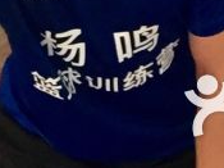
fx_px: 802
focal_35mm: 124
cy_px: -165
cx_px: 58
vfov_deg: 10.9
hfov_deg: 15.8
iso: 200
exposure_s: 1/30
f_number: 2.2
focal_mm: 2.65
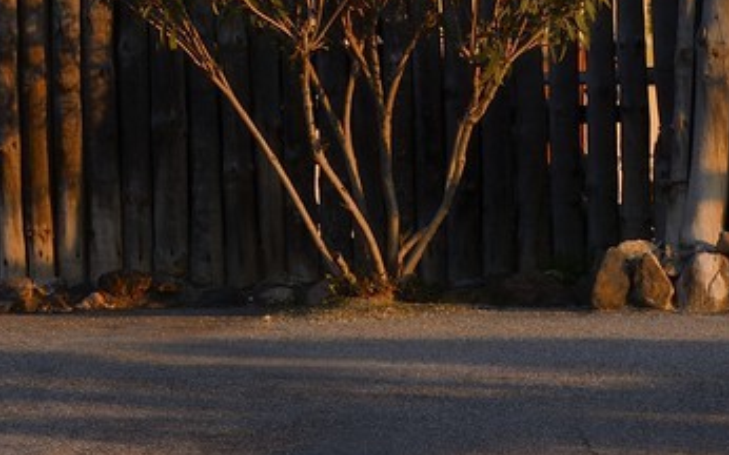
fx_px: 6554
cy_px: -630
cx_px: -860
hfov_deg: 6.2
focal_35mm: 330
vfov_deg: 3.9
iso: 200
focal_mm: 70
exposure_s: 1/200
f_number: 7.1
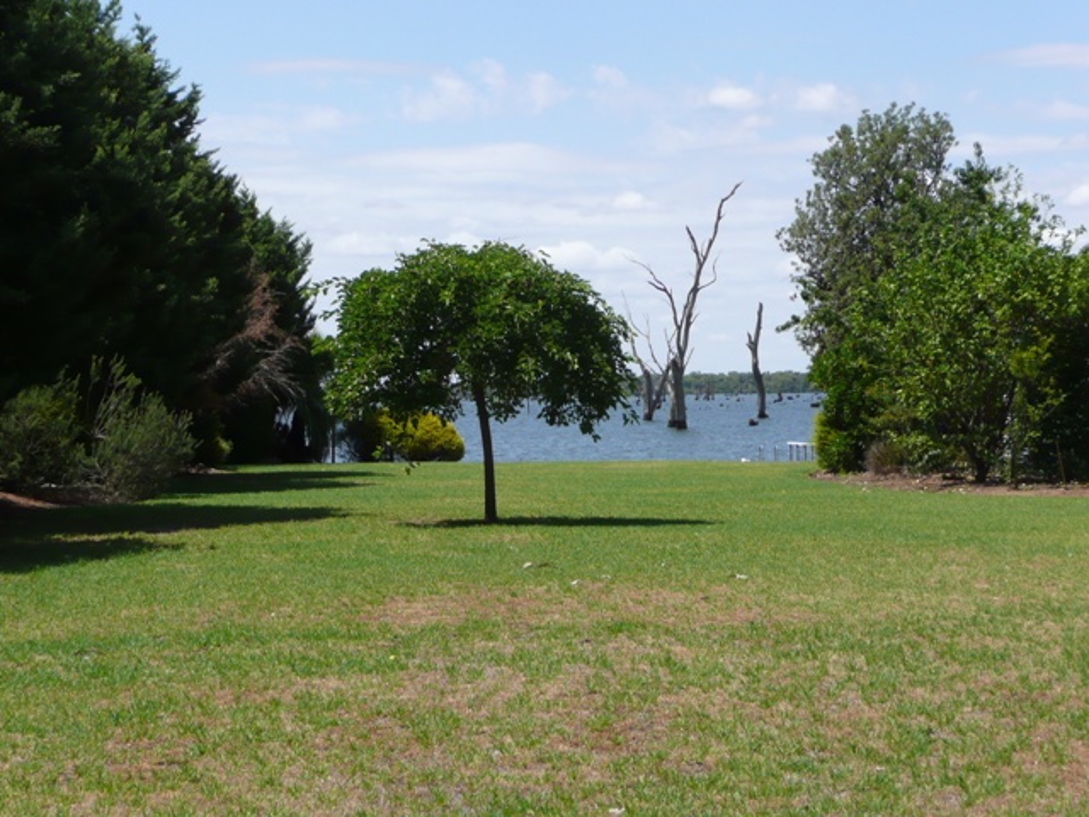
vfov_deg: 17.6
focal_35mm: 84
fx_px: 2643
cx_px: 544
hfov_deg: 23.3
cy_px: 408
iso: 100
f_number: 4.7
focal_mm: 13.7
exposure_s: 1/640
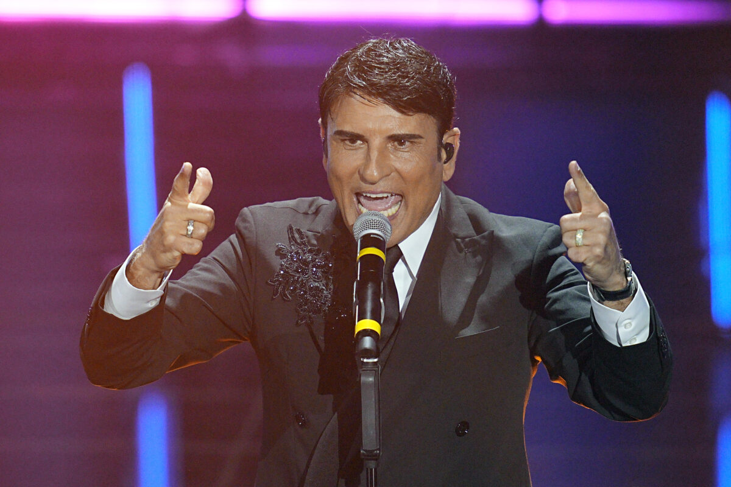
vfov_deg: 3.4
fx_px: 8122
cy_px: 244
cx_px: 366
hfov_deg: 5.2
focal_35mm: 400
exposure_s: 1/640
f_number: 3.2
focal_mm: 400
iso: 4000
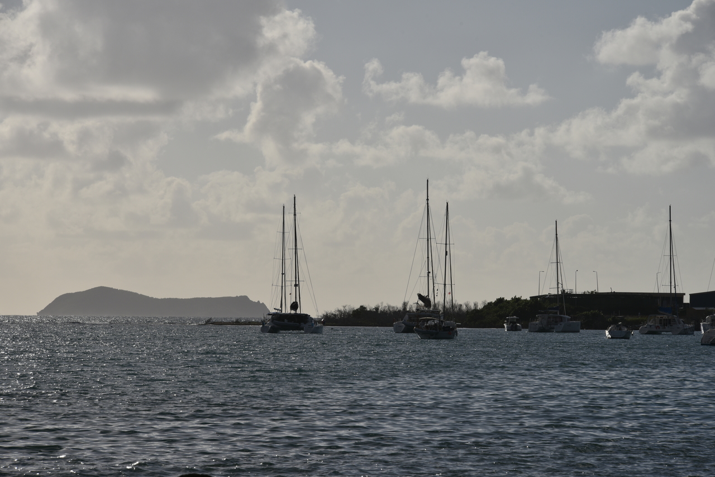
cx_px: 358
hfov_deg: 10.8
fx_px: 3774
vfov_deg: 7.2
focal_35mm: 190
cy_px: 238
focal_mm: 190
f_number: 14
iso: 100
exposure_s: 1/800
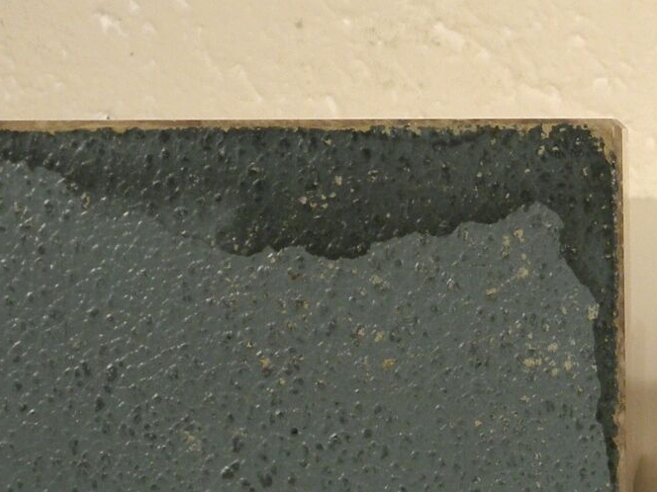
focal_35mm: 158
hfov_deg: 12.3
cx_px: 747
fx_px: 2999
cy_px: 300
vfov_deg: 9.4
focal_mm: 7.5
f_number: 3.8
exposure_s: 1/100
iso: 100
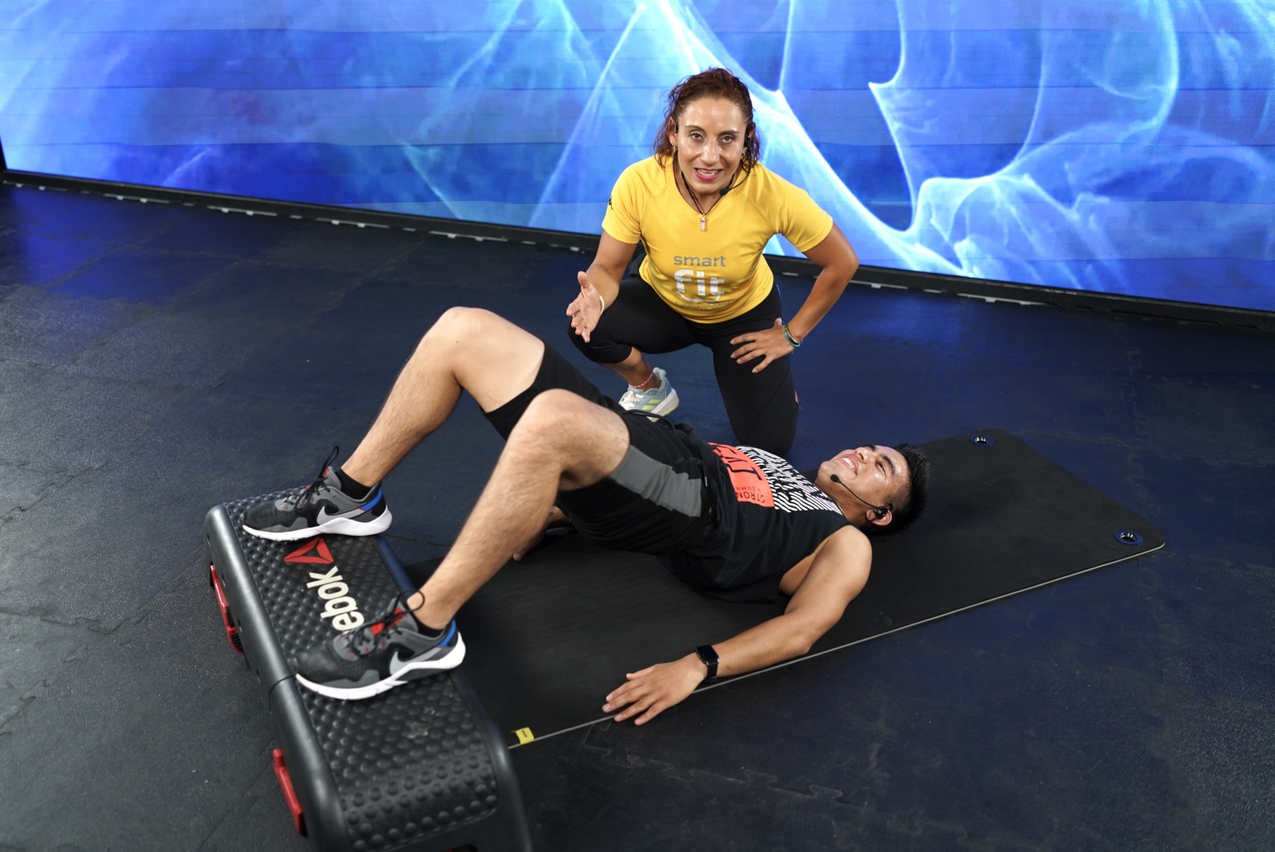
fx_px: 1240
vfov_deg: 37.9
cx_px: 638
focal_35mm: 35
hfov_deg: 54.4
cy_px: 426
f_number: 2
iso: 400
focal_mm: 35
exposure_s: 1/80
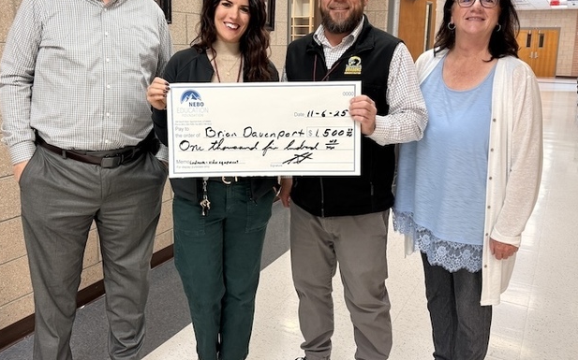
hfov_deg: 58.1
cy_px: 133
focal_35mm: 33
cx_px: 273
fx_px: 520
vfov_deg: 38.0
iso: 200
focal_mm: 6.76
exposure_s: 1/60
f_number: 1.78
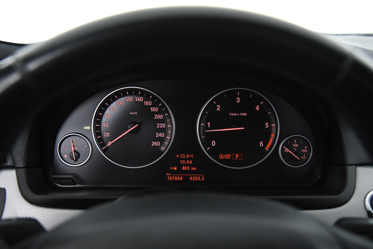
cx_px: 186
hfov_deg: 50.7
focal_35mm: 38
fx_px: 394
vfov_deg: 35.1
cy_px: 124
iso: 4000
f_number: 4
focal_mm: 38
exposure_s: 1/40
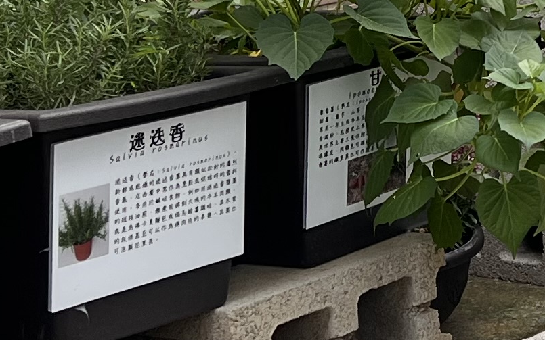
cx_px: 842
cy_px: -169
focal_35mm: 138
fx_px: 2050
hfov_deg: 14.1
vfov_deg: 9.2
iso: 50
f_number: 1.5
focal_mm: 5.7
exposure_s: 1/718
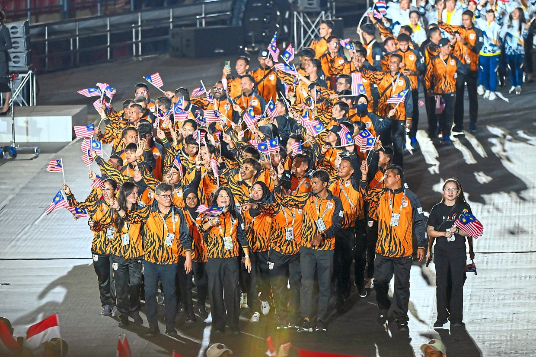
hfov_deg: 5.2
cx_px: 268
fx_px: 5954
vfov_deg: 3.4
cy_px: 178
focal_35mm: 400
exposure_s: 1/250
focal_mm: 400
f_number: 6
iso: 3200
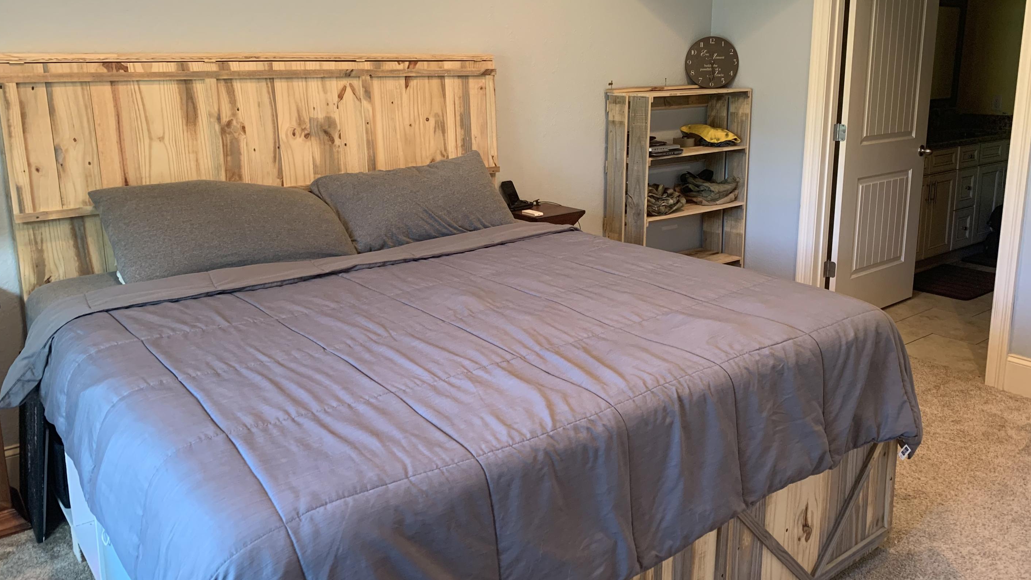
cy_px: 232
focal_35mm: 30
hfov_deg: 64.3
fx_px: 820
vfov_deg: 38.8
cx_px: 535
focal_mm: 4.25
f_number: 1.8
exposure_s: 1/60
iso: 250
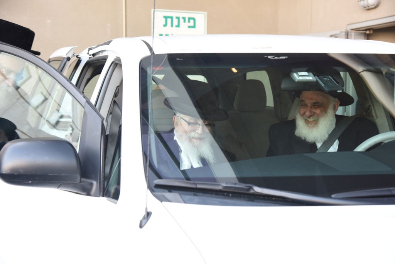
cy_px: 132
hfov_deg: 31.0
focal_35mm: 65
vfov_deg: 20.9
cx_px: 198
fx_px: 713
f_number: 5
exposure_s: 1/100
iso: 640
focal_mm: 65
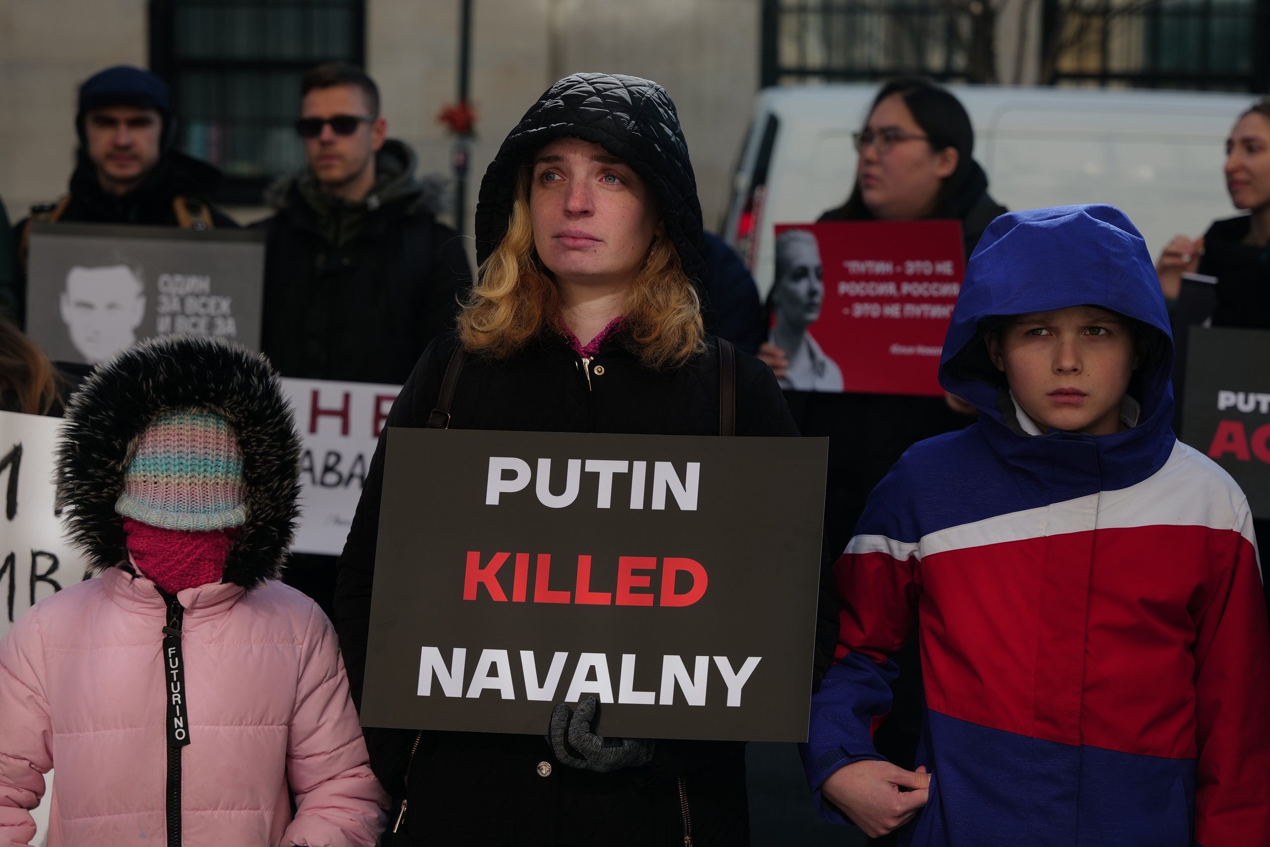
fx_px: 2469
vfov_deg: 19.5
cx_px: 635
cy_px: 424
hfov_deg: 28.8
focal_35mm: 70
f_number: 4
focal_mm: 70
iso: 100
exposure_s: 1/200
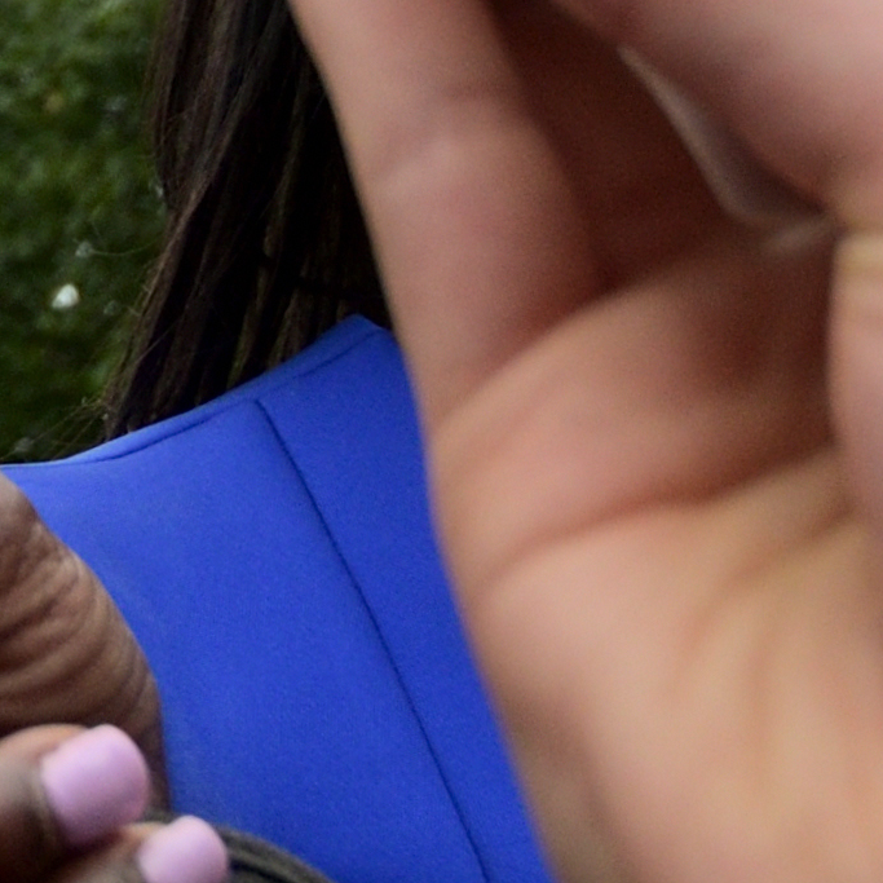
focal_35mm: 204
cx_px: -2220
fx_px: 5887
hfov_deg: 7.1
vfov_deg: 8.2
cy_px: -833
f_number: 6.3
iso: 250
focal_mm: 20
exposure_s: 1/640
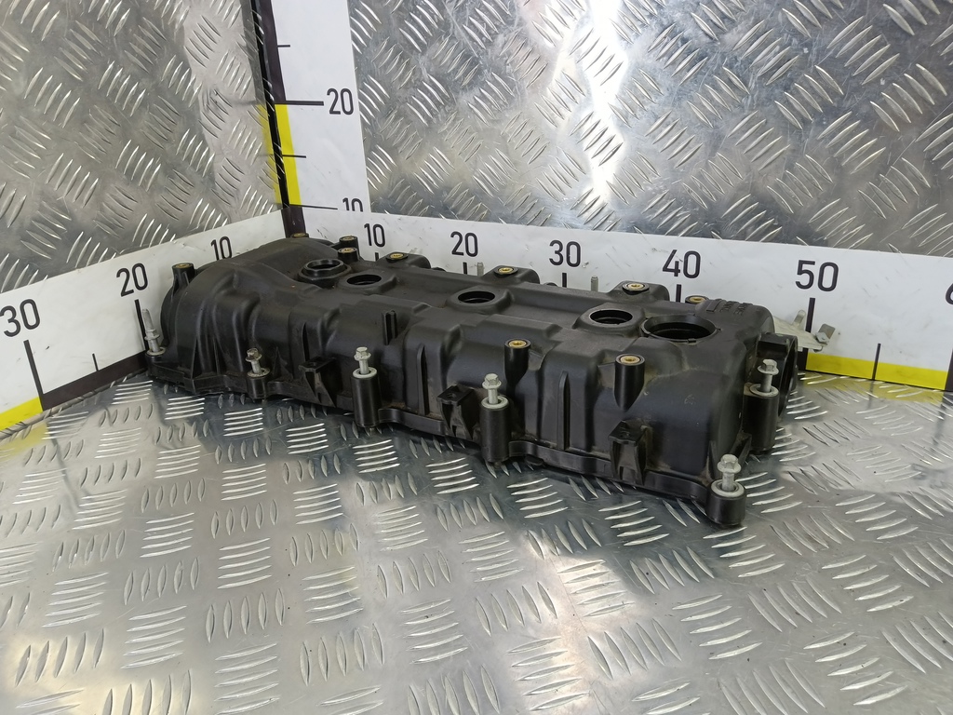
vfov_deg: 58.9
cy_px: 358
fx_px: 633
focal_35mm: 23
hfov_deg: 73.9
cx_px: 476
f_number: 1.6
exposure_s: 1/50
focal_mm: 4.11
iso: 164
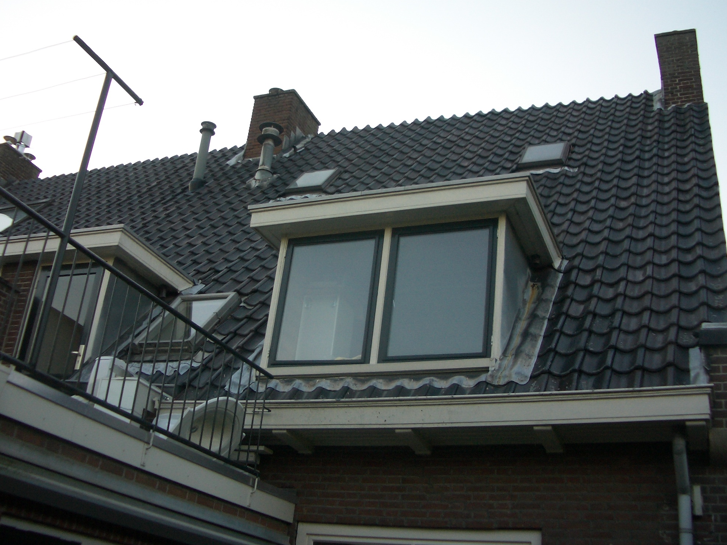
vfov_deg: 35.1
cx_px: 348
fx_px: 861
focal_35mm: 41
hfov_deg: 45.8
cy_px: 237
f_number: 2.6
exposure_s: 1/200
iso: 50
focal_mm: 5.8
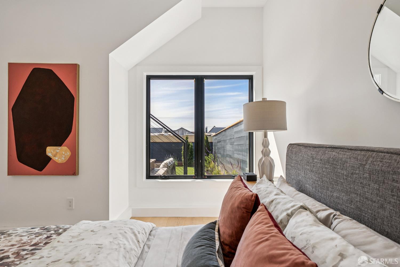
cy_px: 134
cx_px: 200
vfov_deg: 57.2
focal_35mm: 22
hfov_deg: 78.6
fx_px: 244
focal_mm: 22
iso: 640
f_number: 8
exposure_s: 1/640
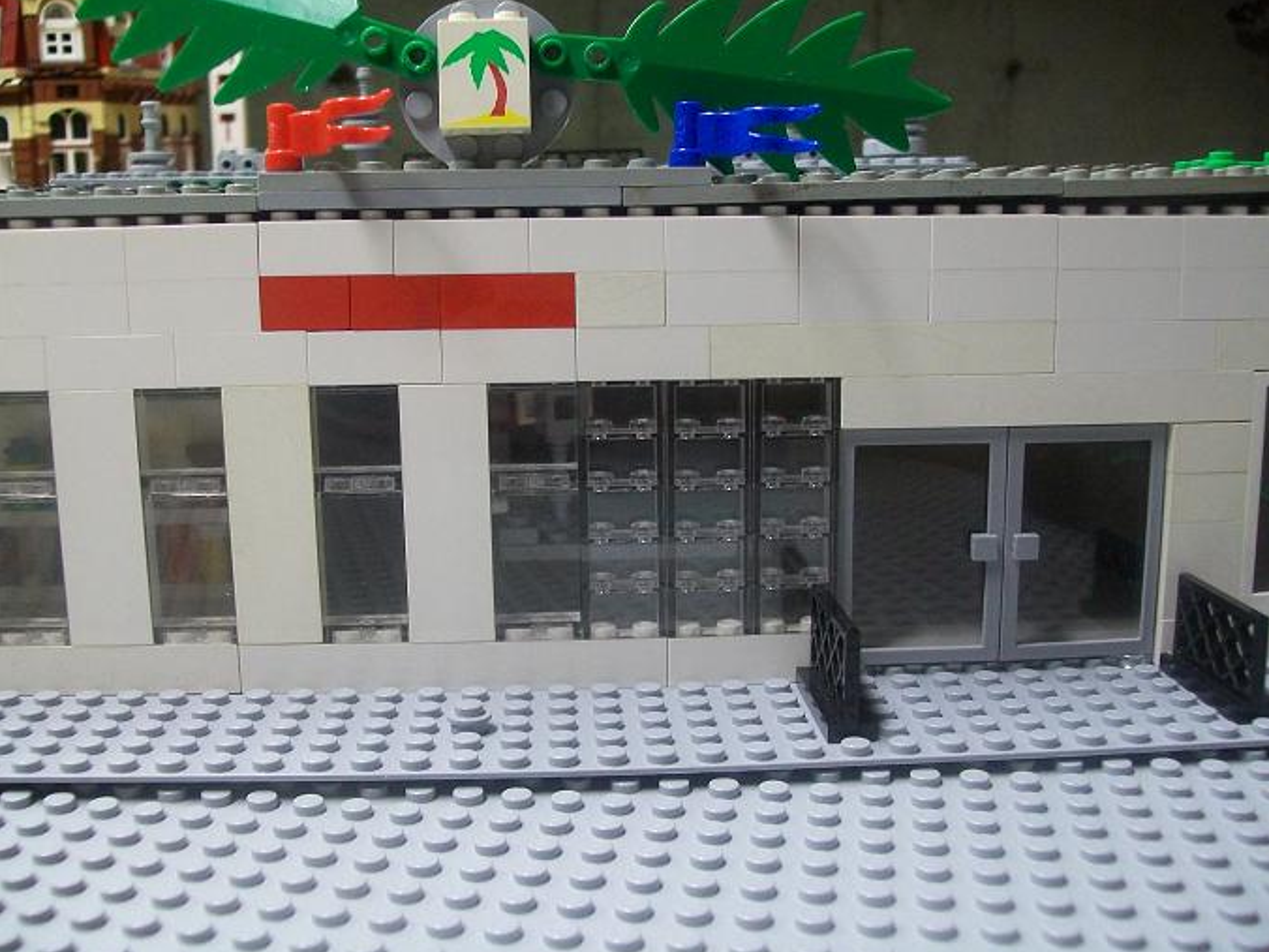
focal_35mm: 37
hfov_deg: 50.1
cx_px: 619
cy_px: 470
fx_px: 1356
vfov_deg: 38.7
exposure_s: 1/30
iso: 160
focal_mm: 6
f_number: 2.7
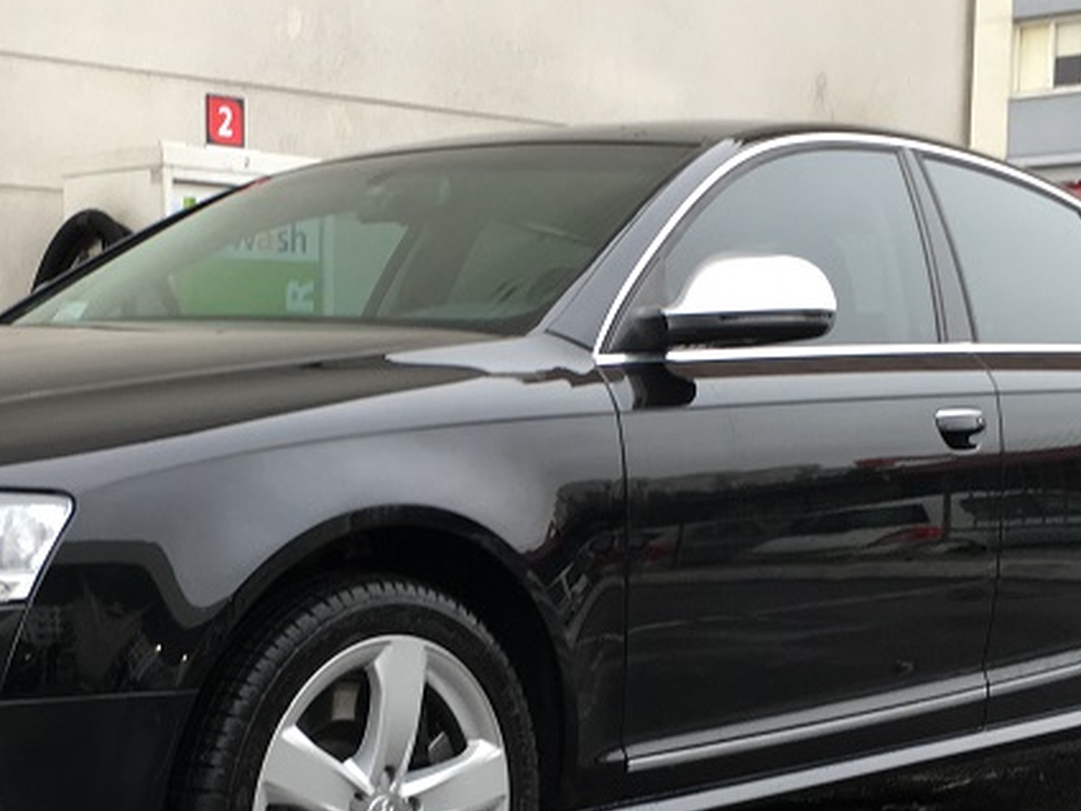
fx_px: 2186
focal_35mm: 70
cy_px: 663
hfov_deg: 27.7
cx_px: 451
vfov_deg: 20.7
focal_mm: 4.15
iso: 32
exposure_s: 1/50
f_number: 2.2
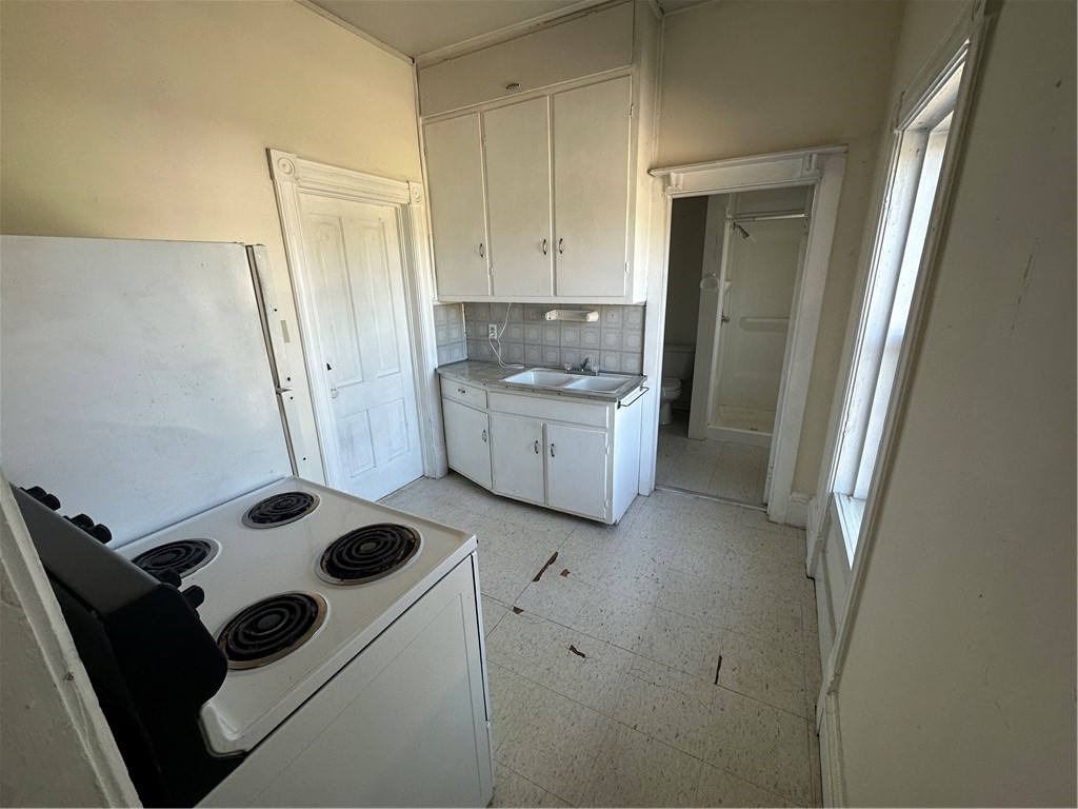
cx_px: 539
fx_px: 436
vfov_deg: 85.7
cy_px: 404
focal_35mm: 14
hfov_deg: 102.1
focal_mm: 2.22
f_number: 2.2
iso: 125
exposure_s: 1/120
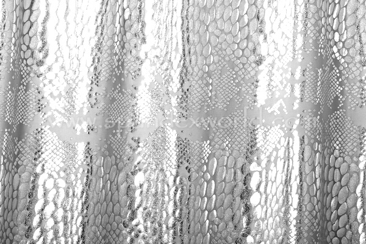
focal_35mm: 180
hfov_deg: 11.4
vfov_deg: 7.6
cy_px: 122
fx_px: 1830
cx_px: 183
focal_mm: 120
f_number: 25
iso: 100
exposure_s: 1/200
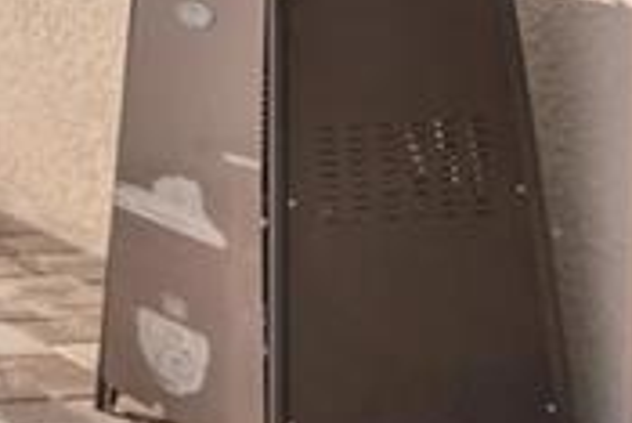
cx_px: -968
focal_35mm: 117
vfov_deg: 11.2
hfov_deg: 12.7
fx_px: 2056
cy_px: -264
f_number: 8
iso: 400
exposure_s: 1/800
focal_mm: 20
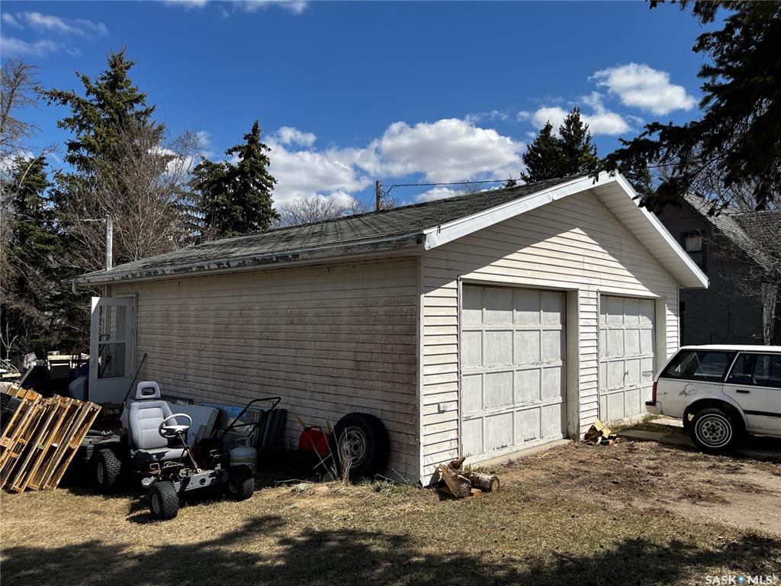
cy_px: 293
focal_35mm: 26
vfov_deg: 53.1
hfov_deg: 67.3
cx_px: 390
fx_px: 587
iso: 50
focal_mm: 5.1
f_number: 1.6
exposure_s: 1/5319
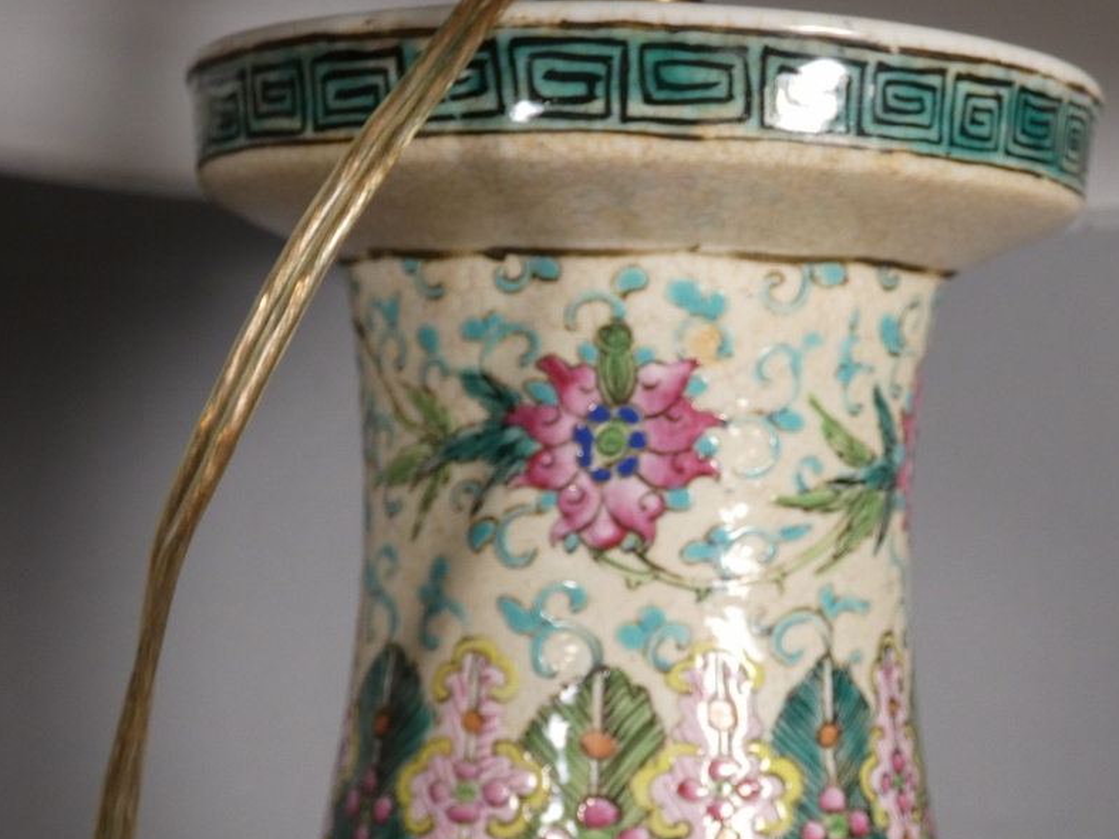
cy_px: 535
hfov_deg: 28.0
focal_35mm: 69
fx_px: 2230
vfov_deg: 21.2
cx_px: 724
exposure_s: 1/125
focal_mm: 9.5
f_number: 3.9
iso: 250
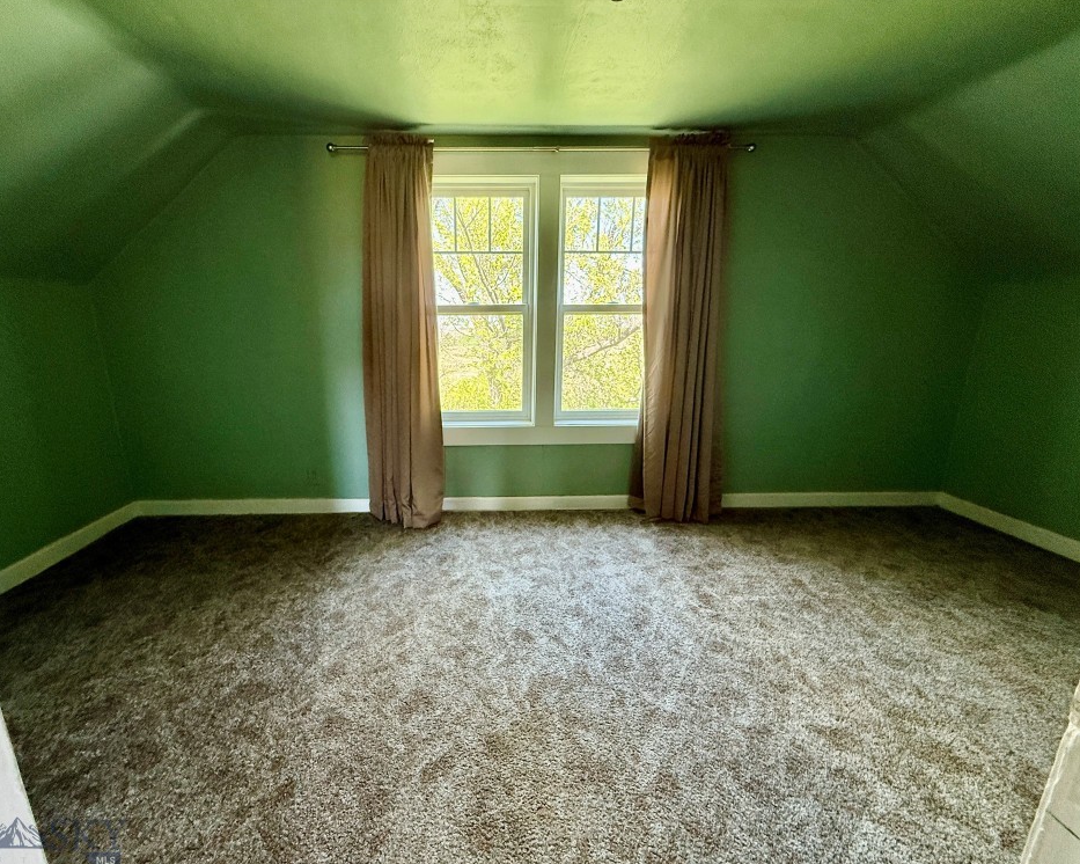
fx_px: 479
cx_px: 495
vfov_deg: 84.0
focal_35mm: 15
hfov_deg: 96.6
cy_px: 440
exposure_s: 1/99
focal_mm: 2.22
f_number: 2.2
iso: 320
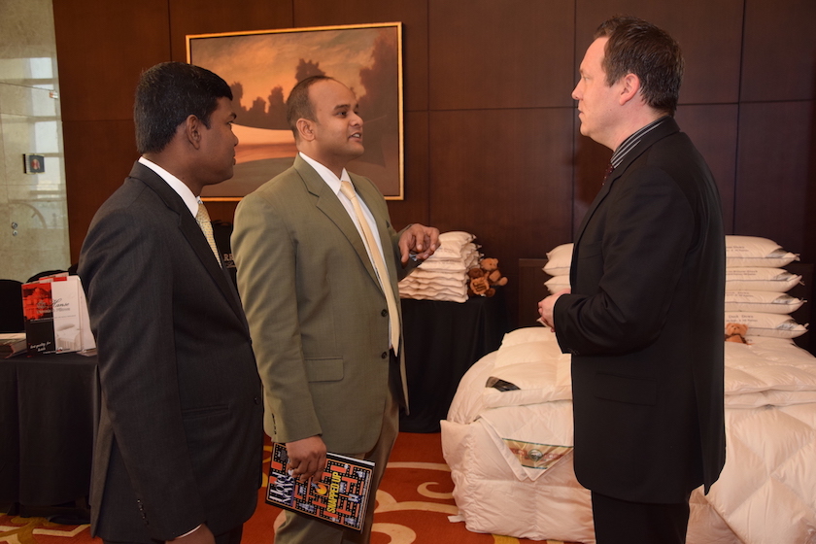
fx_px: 816
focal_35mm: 36
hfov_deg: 53.1
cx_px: 408
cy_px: 272
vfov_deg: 36.9
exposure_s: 1/25
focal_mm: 24
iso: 500
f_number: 5
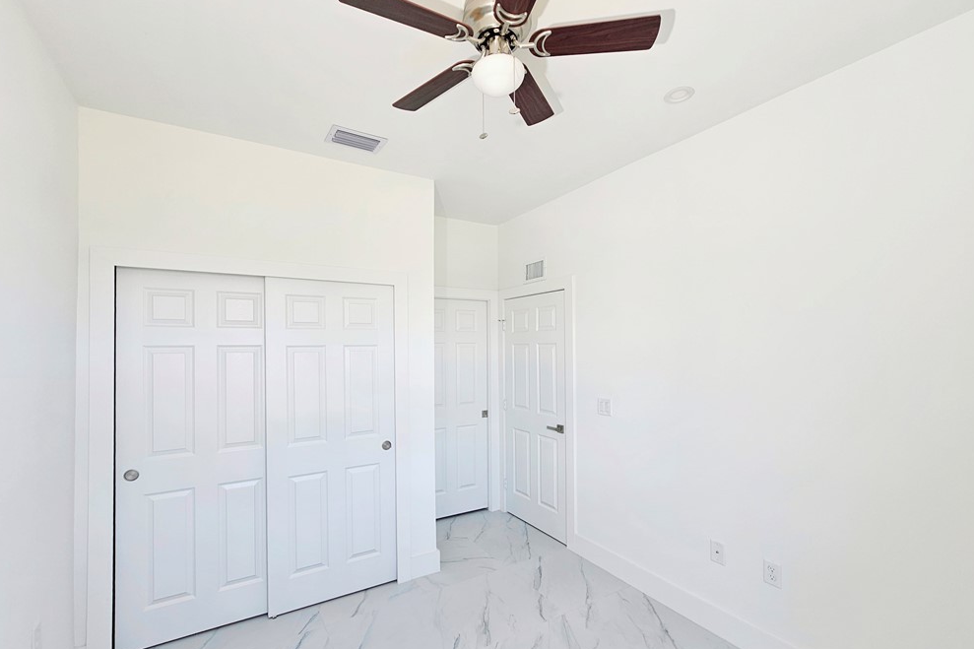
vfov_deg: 80.7
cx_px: 484
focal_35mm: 14
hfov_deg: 104.3
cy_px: 370
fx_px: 379
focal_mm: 2.2
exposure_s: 1/120
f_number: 2.2
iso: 80
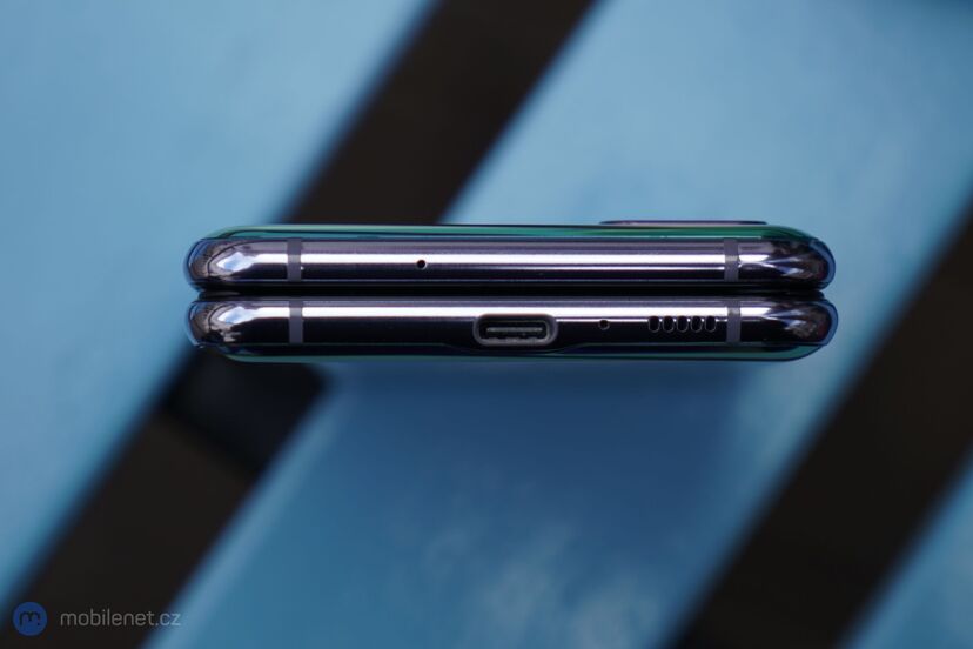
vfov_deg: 19.5
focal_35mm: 70
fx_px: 1892
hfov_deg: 28.8
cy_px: 324
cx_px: 486
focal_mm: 70
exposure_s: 1/200
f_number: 4.5
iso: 125
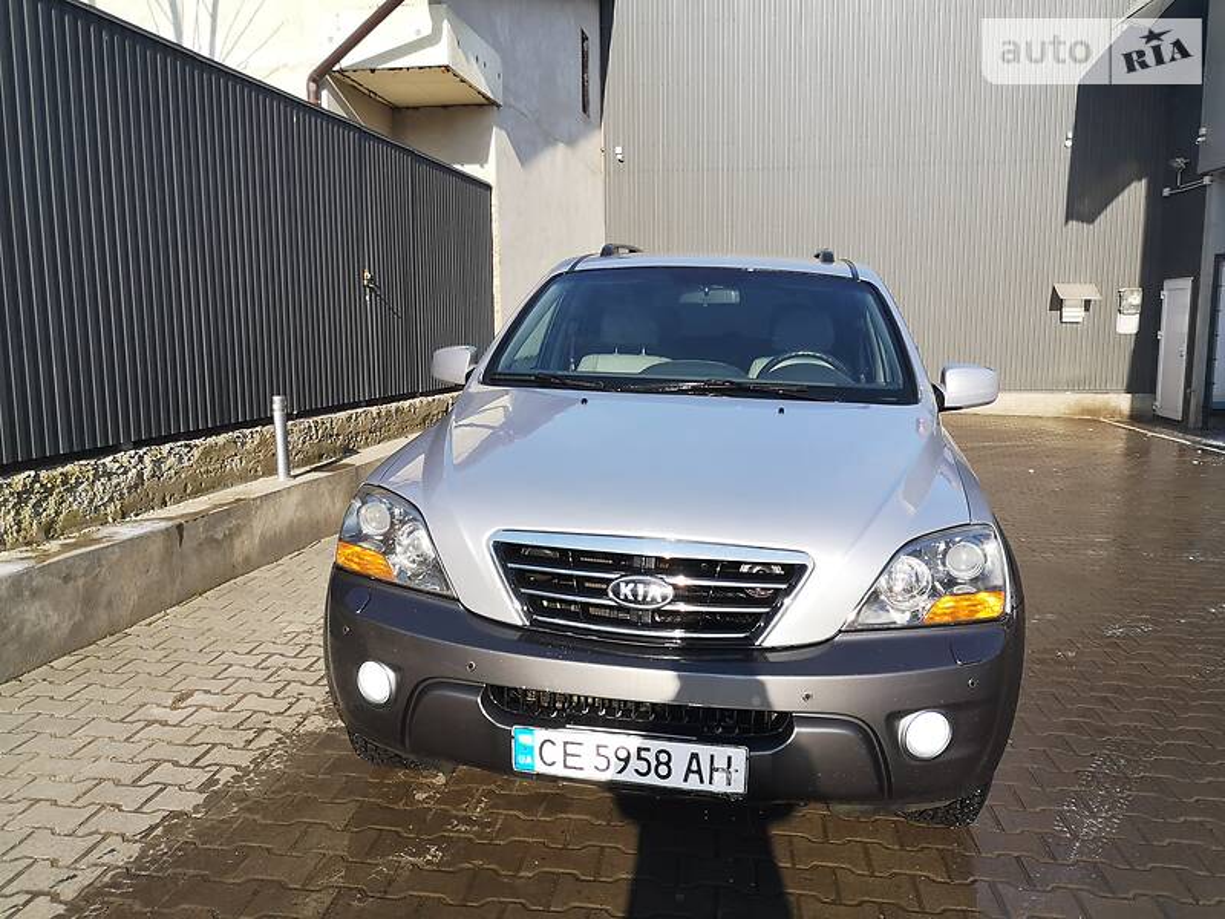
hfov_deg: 65.3
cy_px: 460
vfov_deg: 51.4
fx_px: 955
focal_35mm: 27
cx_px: 612
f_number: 1.8
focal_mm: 4
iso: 50
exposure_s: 1/1661
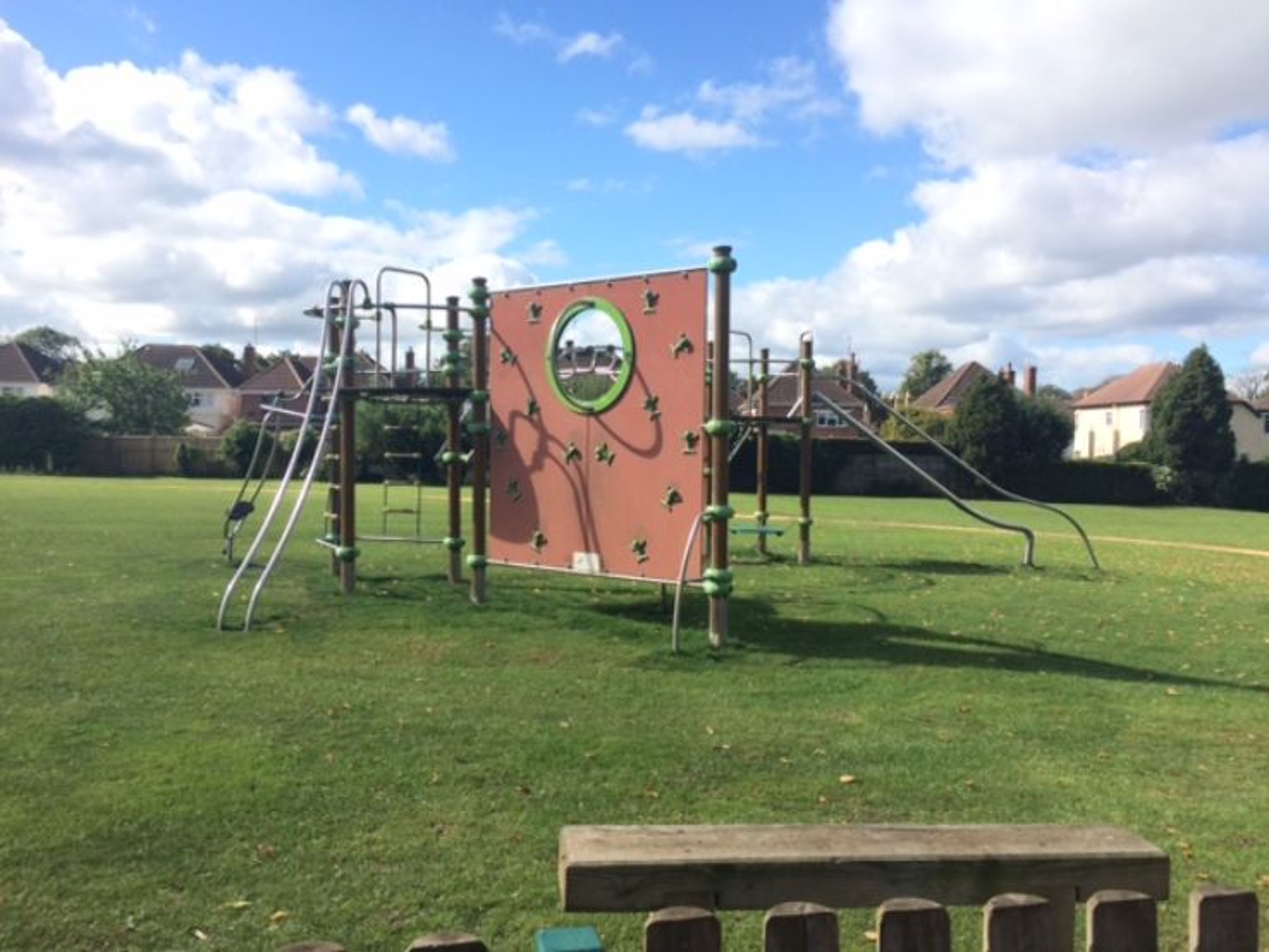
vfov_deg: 48.3
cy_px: 476
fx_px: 1063
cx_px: 634
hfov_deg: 61.6
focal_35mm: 29
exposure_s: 1/1414
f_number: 2.2
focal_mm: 4.15
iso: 32
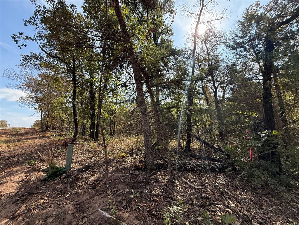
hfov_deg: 102.1
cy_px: 112
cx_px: 150
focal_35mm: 14
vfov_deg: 85.7
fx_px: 121
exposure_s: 1/717
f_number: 2.2
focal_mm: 2.22
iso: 64
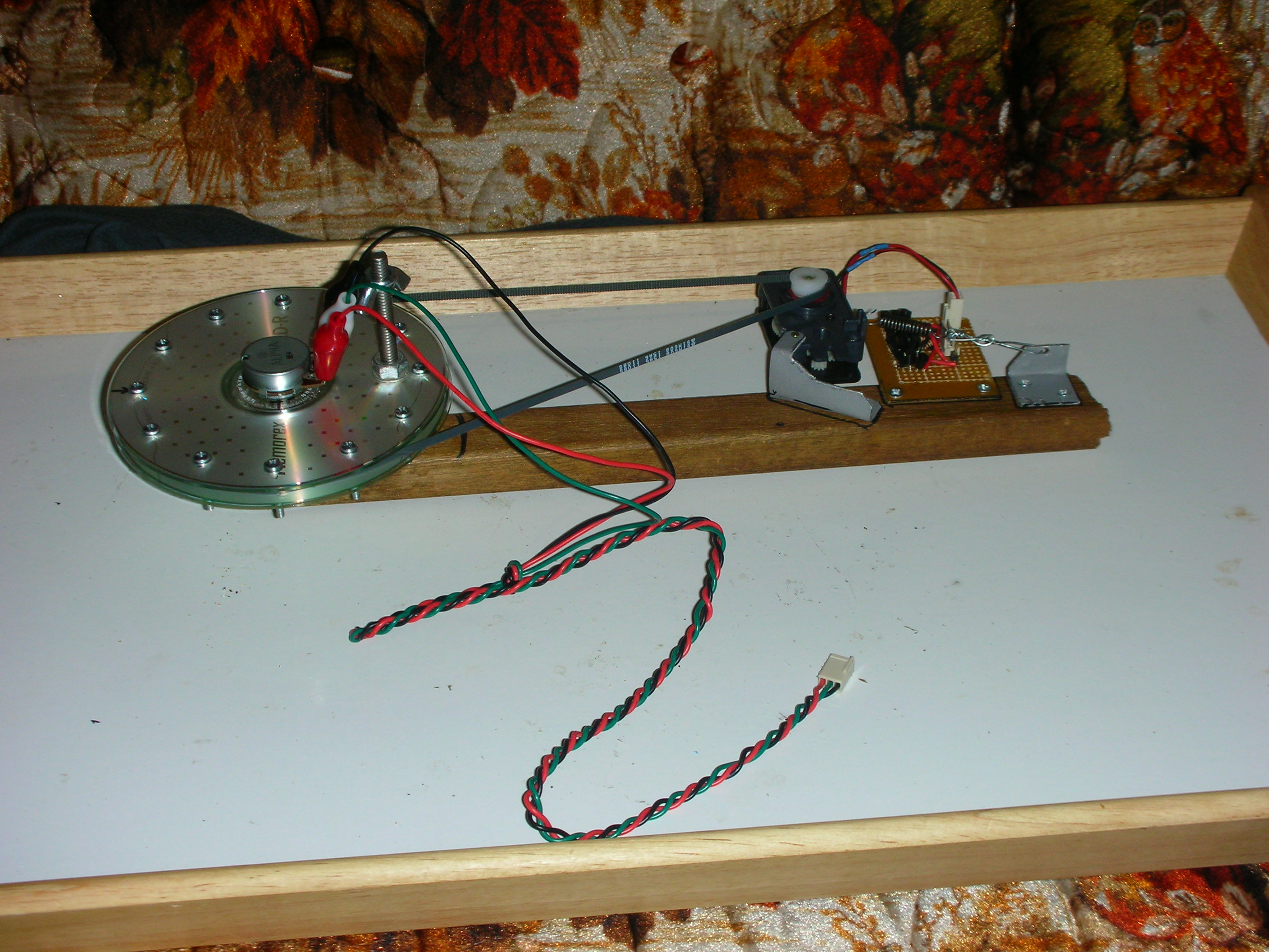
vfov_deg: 24.0
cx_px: 634
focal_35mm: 61
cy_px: 476
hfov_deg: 31.7
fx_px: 2236
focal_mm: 10.1
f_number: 4
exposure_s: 1/120
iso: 50
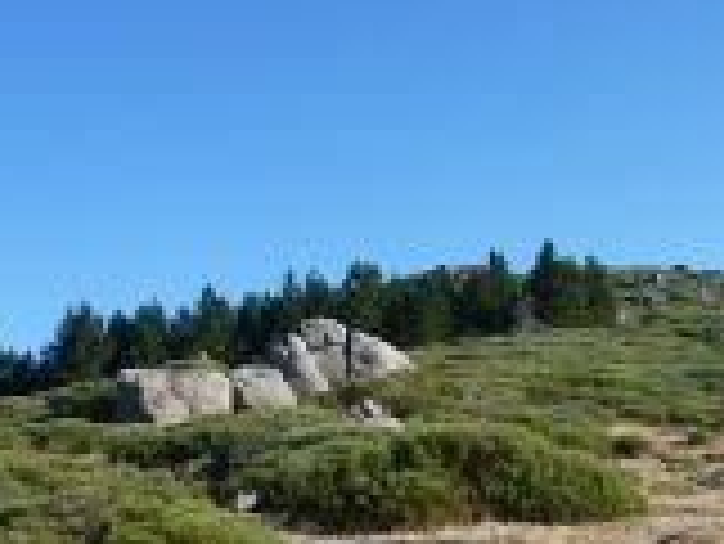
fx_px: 1298
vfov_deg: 23.4
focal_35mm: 62
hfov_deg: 29.8
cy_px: 409
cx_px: 661
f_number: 4
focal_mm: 4.1
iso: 80
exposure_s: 1/500
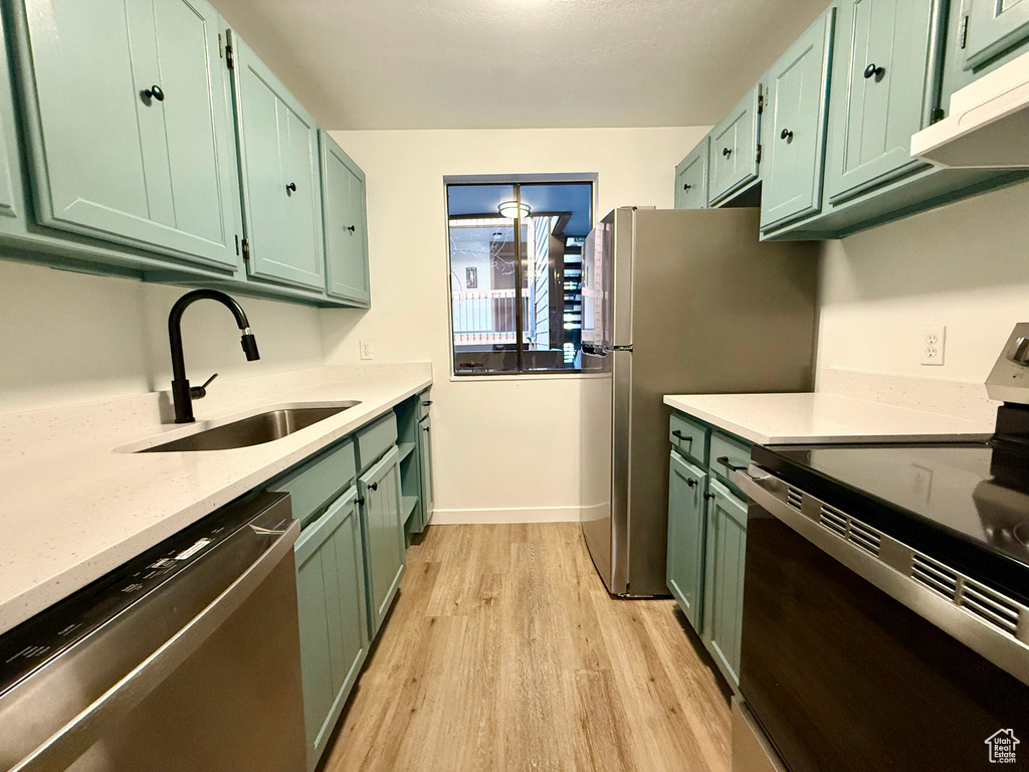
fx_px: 416
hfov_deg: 102.1
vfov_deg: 85.7
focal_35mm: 14
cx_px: 514
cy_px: 386
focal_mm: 2.22
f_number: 2.2
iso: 400
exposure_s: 1/60
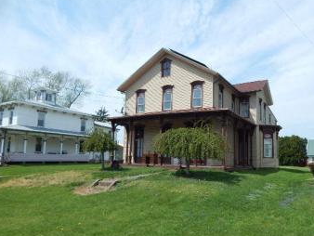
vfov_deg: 53.0
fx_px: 236
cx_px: 182
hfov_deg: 66.9
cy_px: 133
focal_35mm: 26
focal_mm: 4
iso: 125
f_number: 6
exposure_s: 1/500
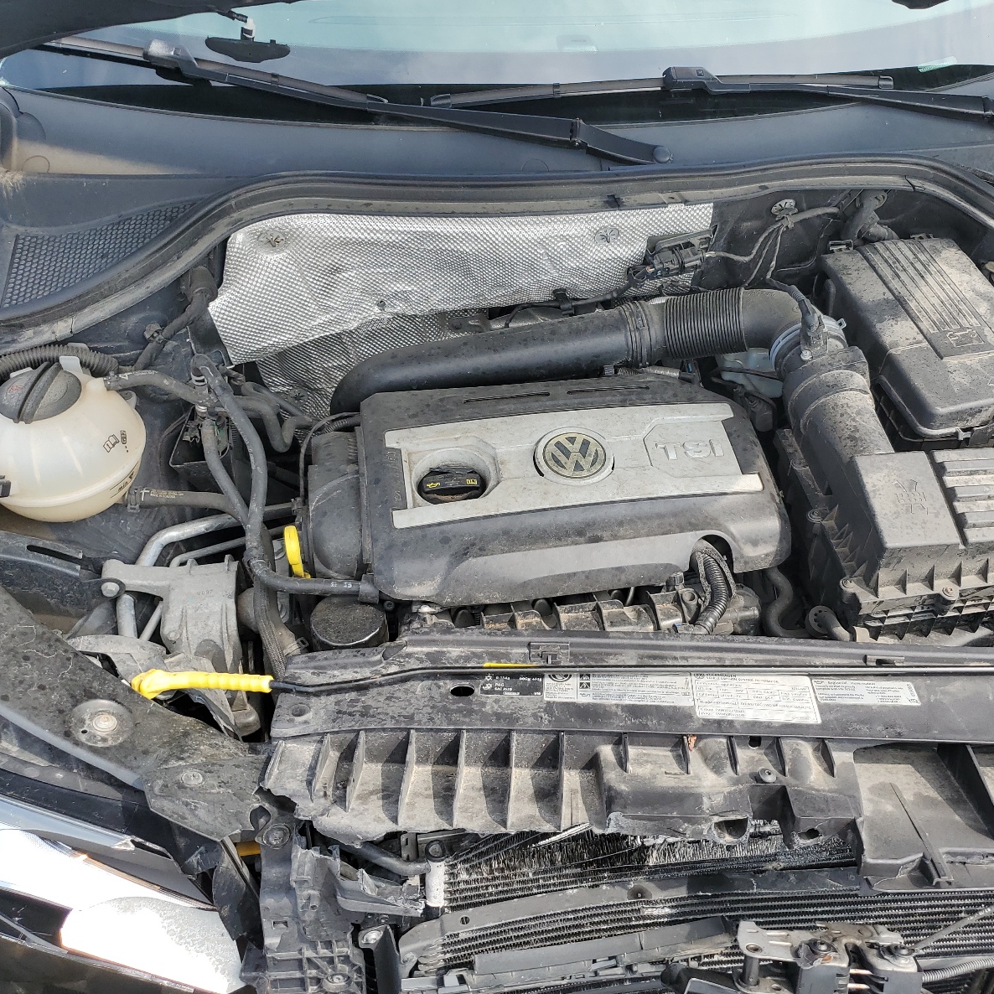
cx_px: 593
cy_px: 500
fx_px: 1007
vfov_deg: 52.5
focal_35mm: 31
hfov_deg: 52.2
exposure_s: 1/625
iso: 50
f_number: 1.5
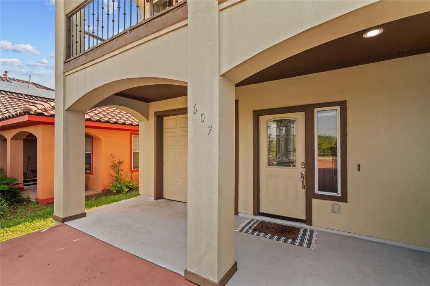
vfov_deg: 73.7
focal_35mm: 16
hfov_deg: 96.8
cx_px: 215
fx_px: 191
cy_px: 143
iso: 1250
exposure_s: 1/3
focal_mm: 16
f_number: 8
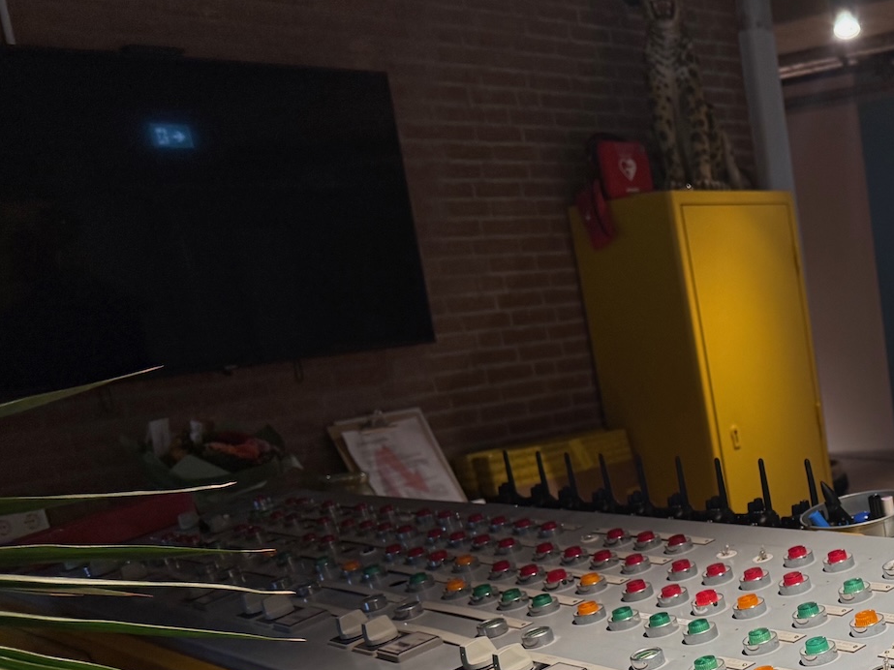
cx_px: 951
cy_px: 586
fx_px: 1343
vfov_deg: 27.2
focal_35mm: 52
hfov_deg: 32.9
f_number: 1.78
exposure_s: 1/100
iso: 160
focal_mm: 6.76
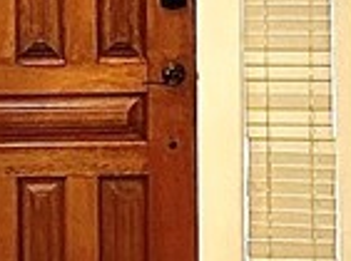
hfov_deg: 18.9
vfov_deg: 13.8
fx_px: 1032
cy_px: -92
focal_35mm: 102
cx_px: 25
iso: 250
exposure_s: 1/60
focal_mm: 2.22
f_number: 2.2
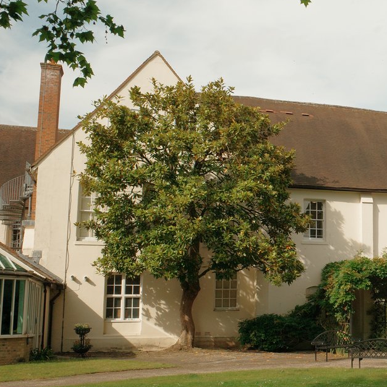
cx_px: 423
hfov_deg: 27.5
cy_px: 206
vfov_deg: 30.0
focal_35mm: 57
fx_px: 721
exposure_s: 1/1000
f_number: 5.6
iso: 200
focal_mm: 18.3
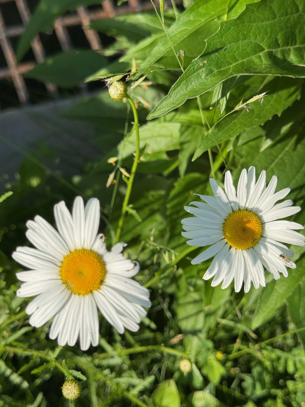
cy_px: 203
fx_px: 576
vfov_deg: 38.9
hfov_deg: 29.7
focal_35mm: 49
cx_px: 151
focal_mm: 6.76
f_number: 1.78
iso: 64
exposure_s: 1/2331
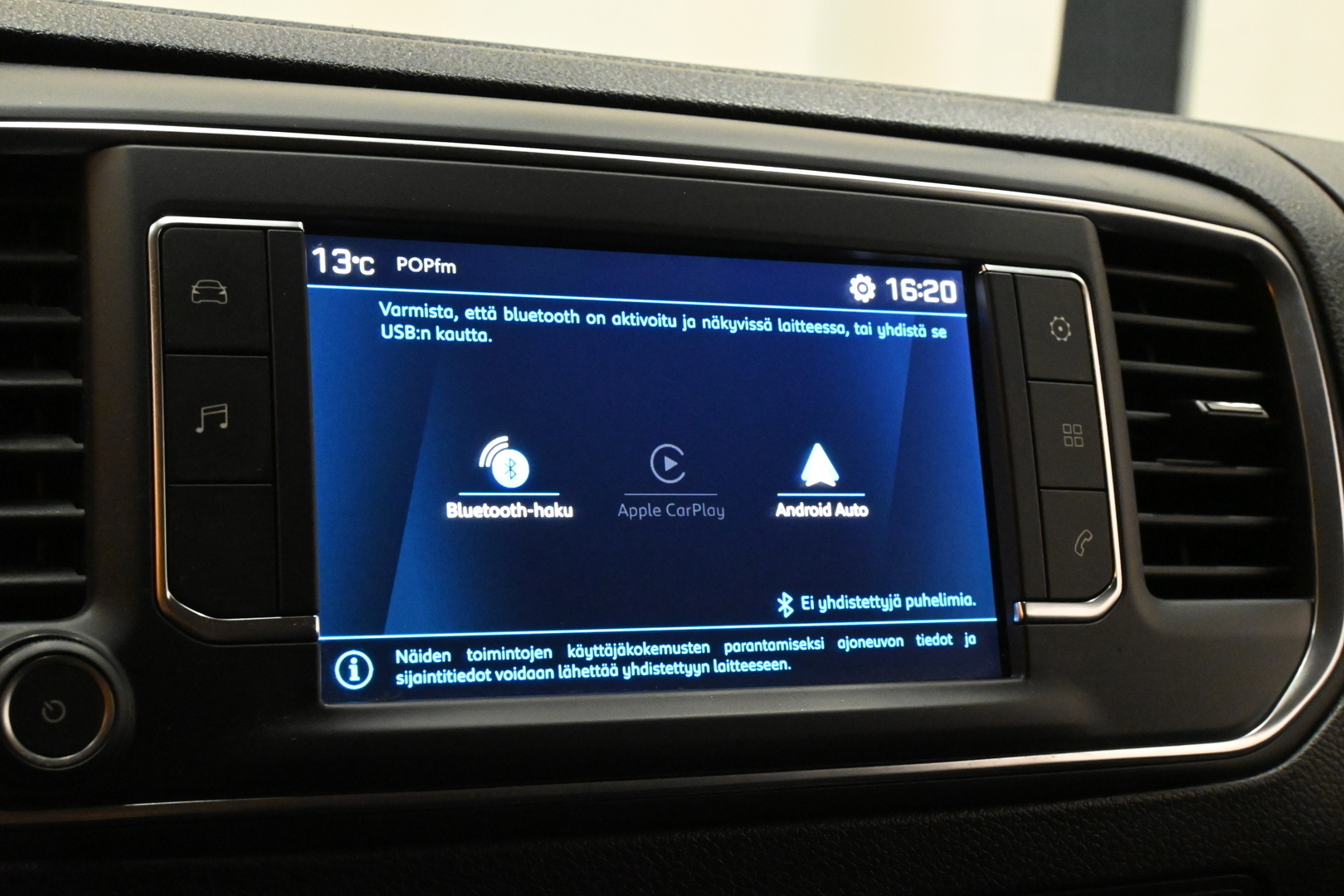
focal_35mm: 51
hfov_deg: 38.9
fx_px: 1904
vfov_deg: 26.5
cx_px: 672
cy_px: 448
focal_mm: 34
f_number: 10
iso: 8000
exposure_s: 1/50
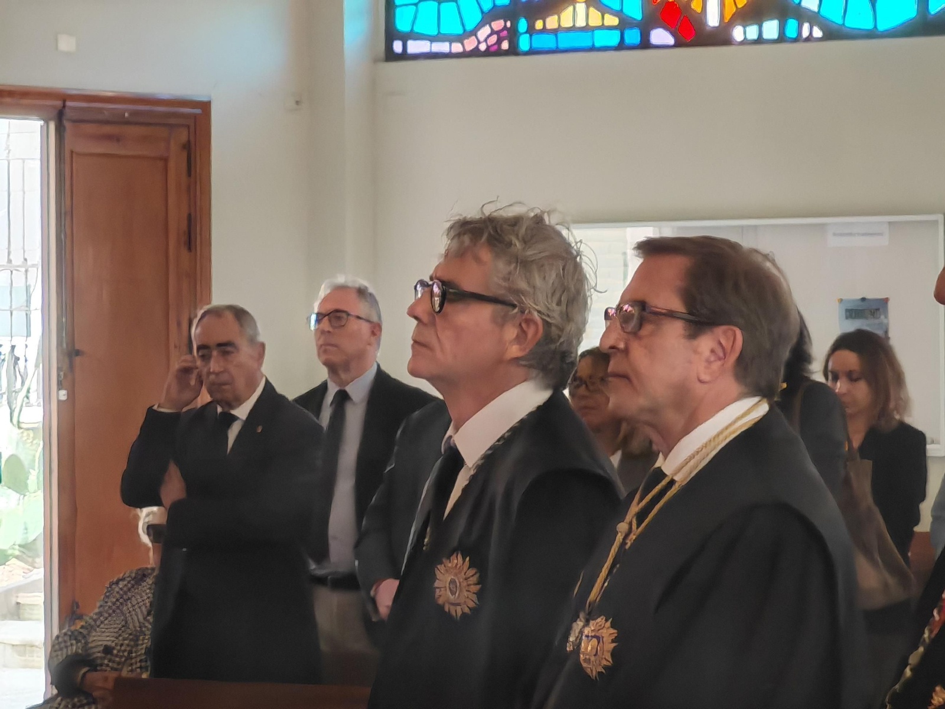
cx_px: 472
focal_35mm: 178
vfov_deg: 8.3
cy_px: 354
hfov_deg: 11.1
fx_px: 4859
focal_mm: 8.67
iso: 250
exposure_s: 1/50
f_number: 2.4
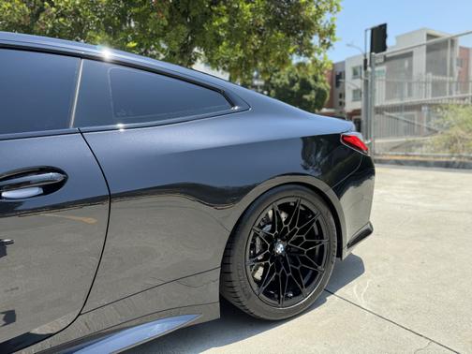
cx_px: 236
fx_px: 327
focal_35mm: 24
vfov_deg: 56.8
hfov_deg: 71.6
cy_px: 177
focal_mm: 6.76
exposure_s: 1/1869
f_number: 1.78
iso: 80
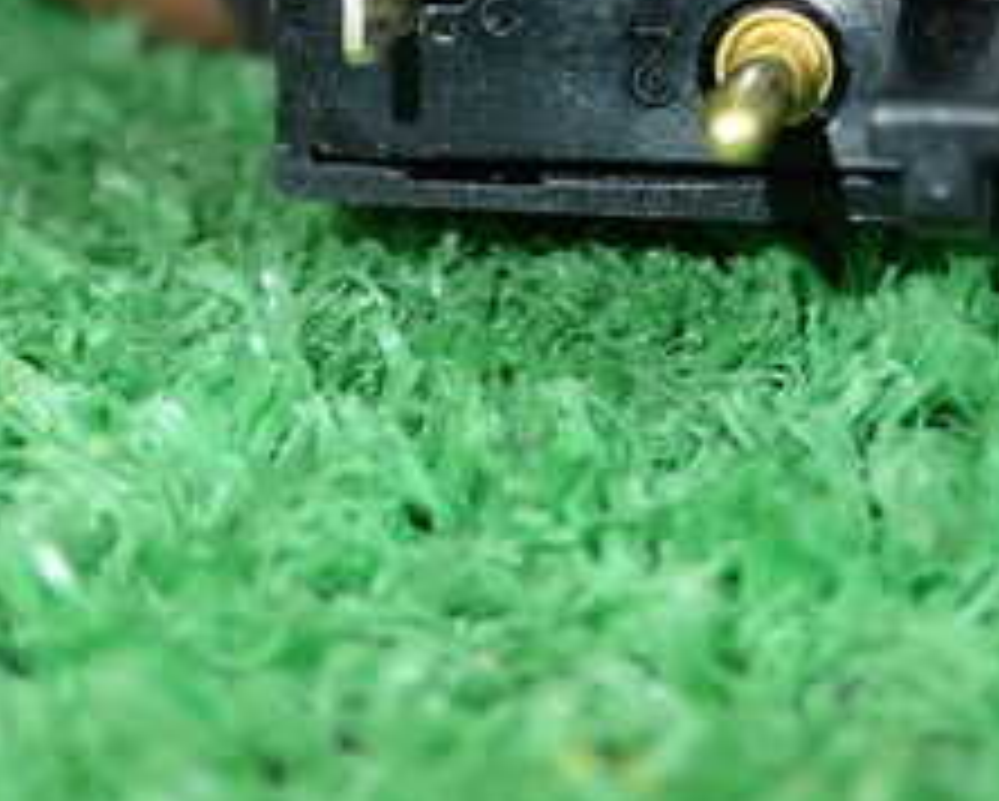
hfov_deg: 17.6
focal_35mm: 108
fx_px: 3196
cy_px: -176
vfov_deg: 13.8
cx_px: 792
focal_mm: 7.31
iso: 250
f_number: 2.8
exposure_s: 1/40
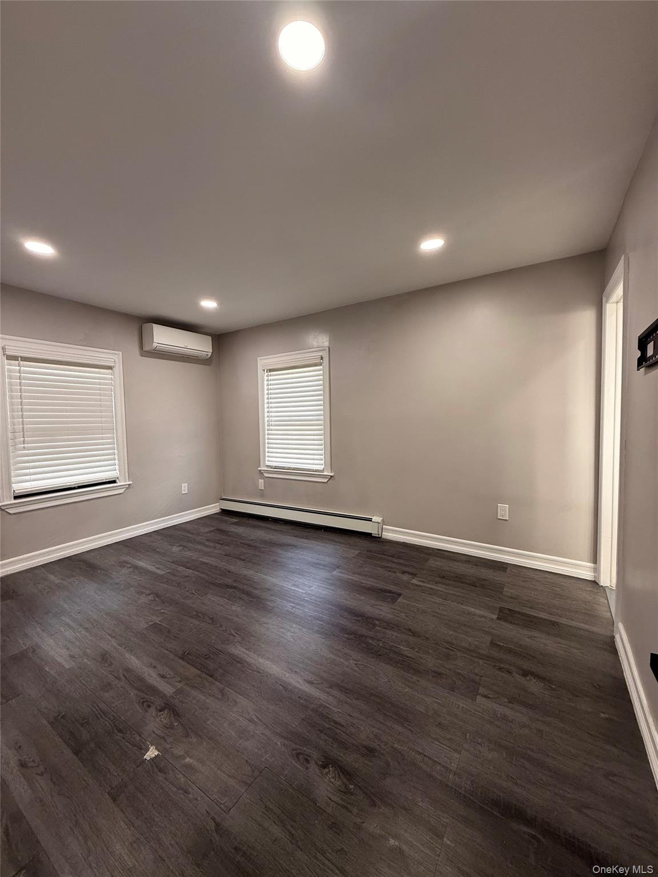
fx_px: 355
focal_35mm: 14
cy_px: 438
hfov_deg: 85.7
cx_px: 329
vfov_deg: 102.1
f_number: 2.2
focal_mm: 2.22
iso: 160
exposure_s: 1/60
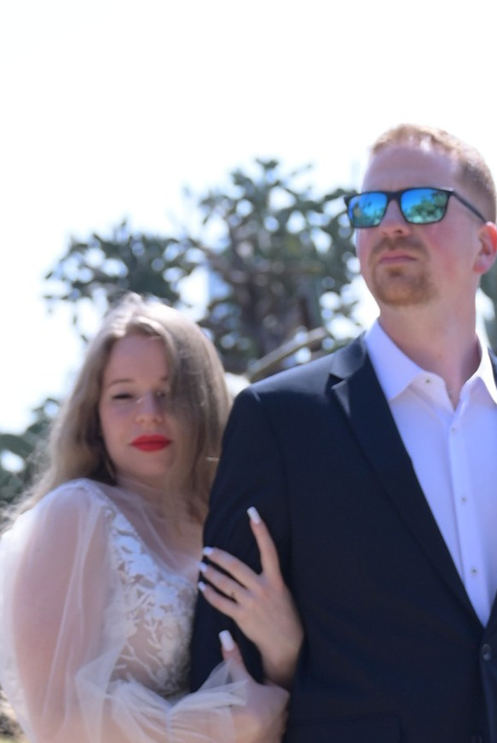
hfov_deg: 7.4
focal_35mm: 185
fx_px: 3824
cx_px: 295
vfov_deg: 11.1
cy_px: 318
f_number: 3.2
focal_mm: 39
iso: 100
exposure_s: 1/1000
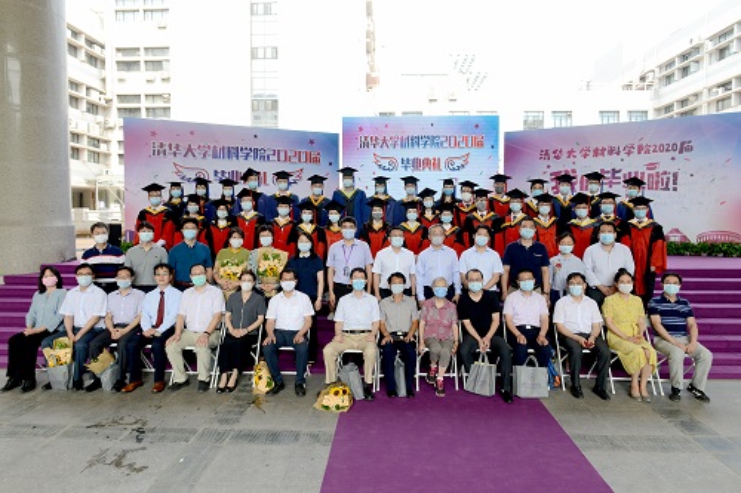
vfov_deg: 53.1
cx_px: 370
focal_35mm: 24
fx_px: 494
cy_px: 246
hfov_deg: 73.8
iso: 1000
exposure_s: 1/400
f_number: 9
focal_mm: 24
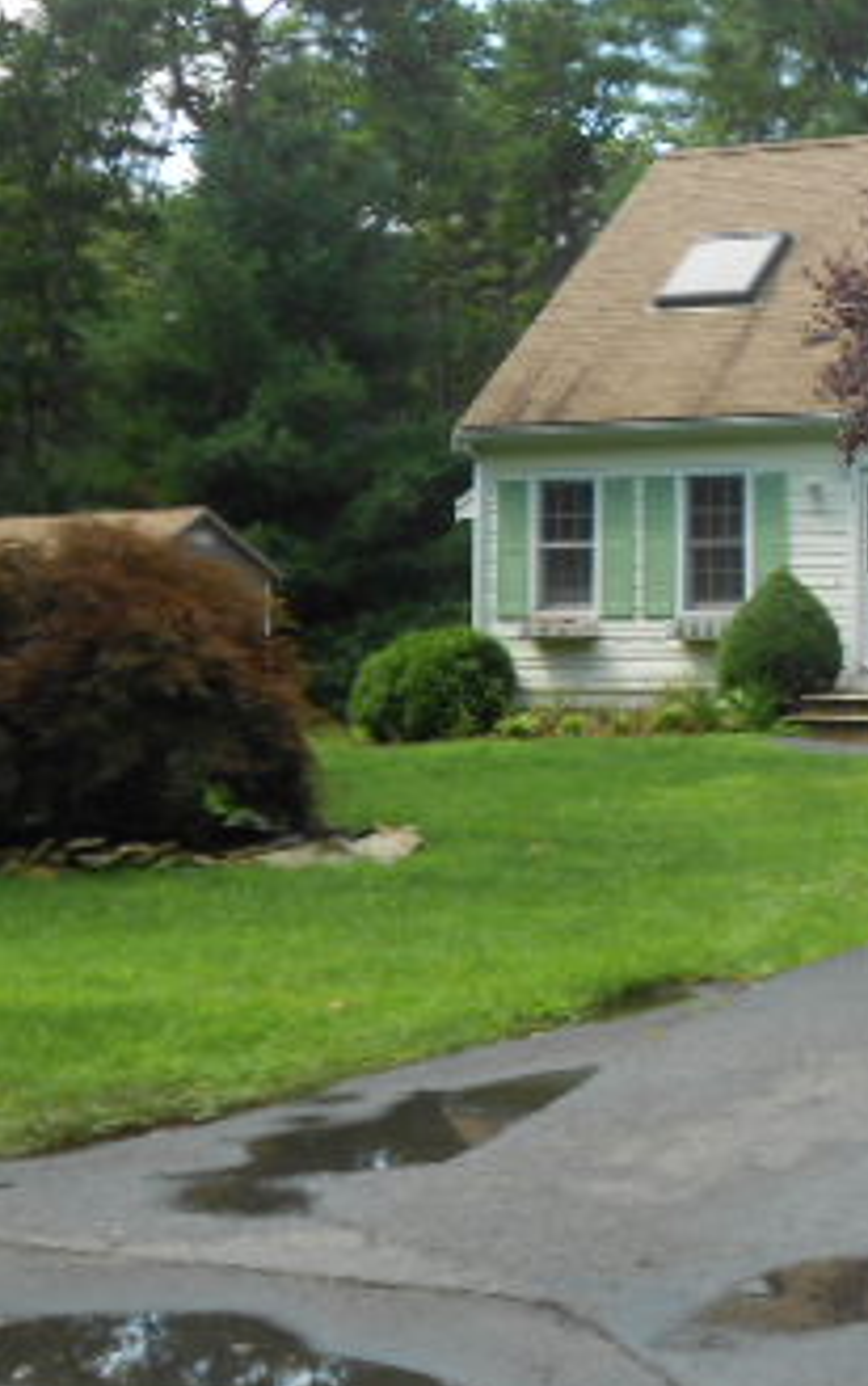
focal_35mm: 66
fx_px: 2495
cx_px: 1070
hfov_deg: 18.6
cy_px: 501
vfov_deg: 30.9
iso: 80
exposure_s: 1/200
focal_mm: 5.8
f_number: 3.6
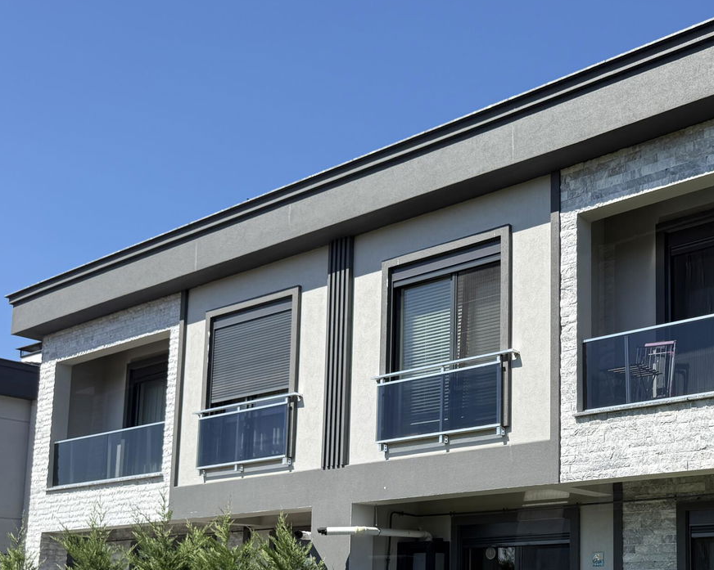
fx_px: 908
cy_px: 478
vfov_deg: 33.6
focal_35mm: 43
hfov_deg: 40.8
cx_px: 587
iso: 80
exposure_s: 1/2703
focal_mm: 6.76
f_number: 1.78
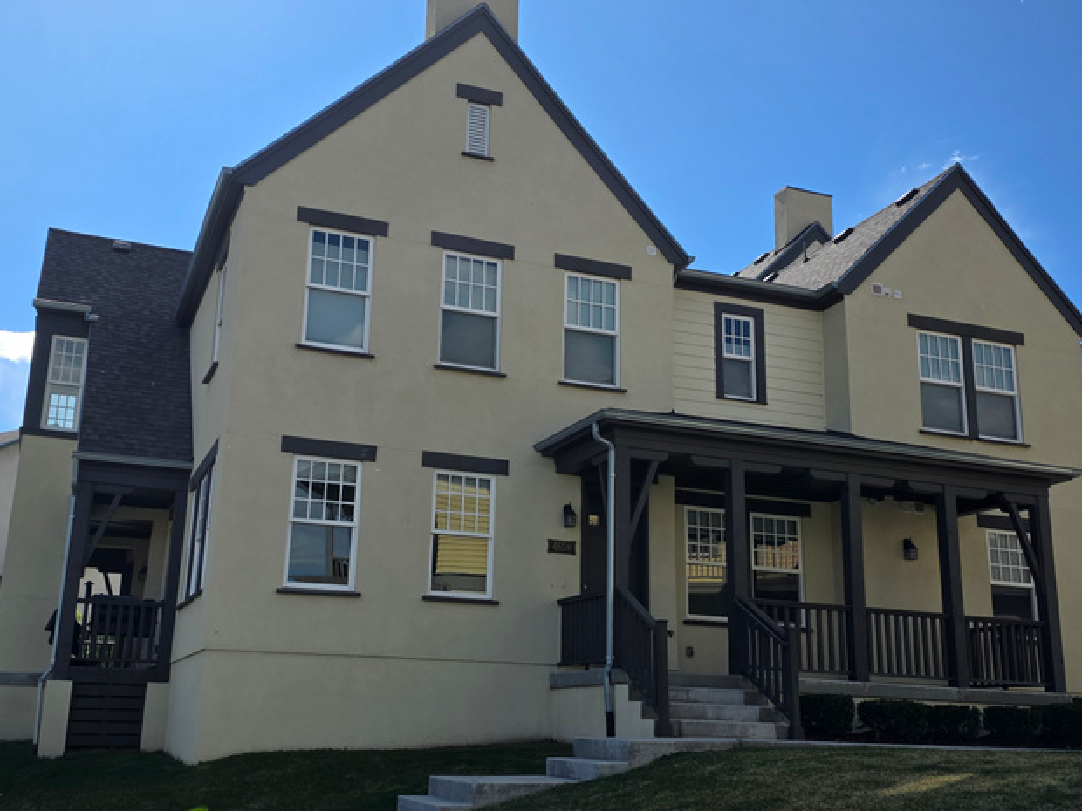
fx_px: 1188
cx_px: 506
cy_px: 429
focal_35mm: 38
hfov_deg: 48.9
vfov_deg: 37.7
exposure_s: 1/7333
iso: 80
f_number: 1.7
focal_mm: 6.3
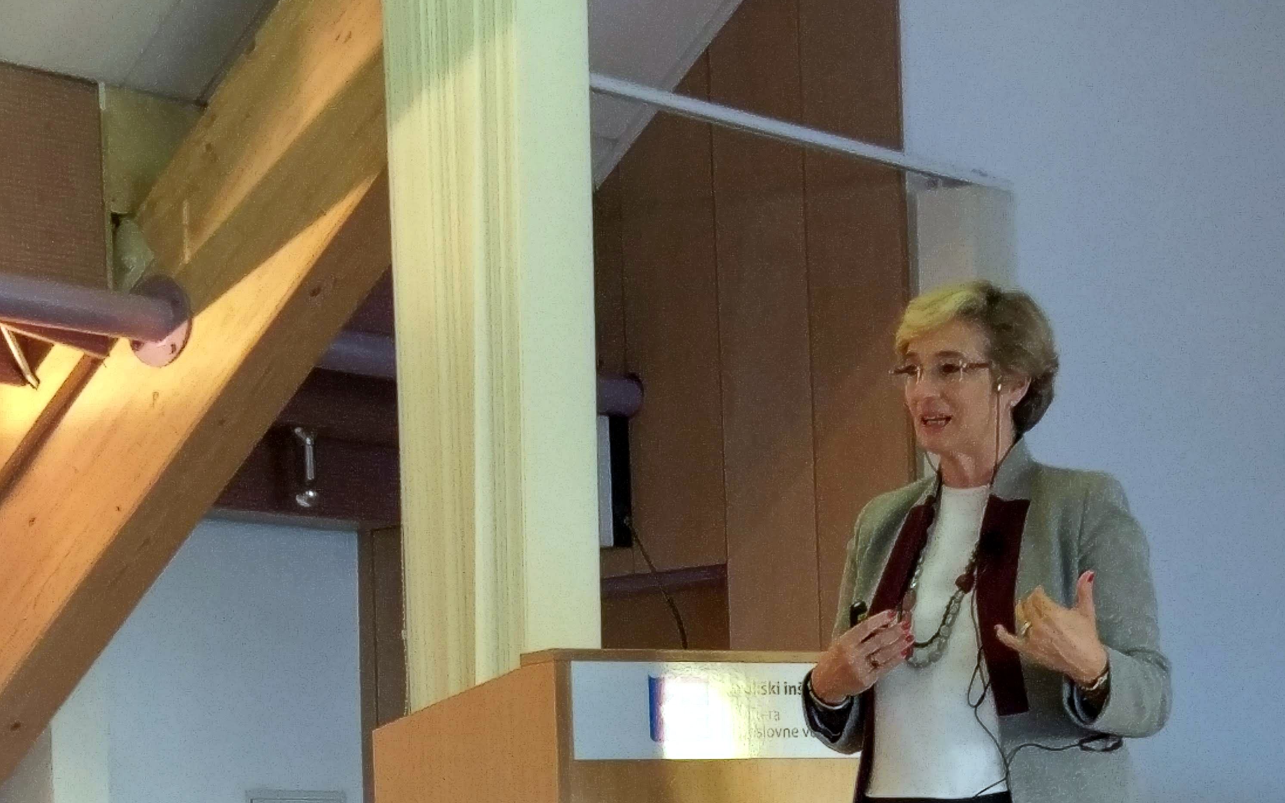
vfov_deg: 31.3
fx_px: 1296
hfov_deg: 52.7
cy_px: 838
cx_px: 647
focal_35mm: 37
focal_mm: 4.58
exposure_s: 1/33
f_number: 1.8
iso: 250
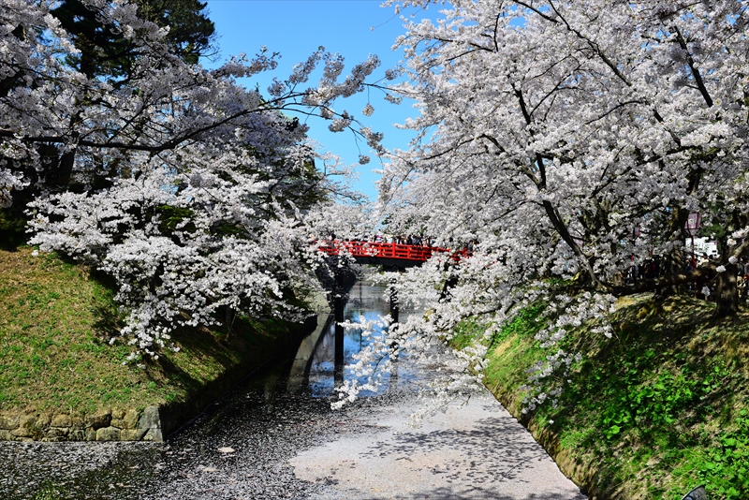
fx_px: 728
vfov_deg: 37.9
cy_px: 250
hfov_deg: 54.4
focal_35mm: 35
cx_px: 374
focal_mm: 35
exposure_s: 1/400
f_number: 10
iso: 250
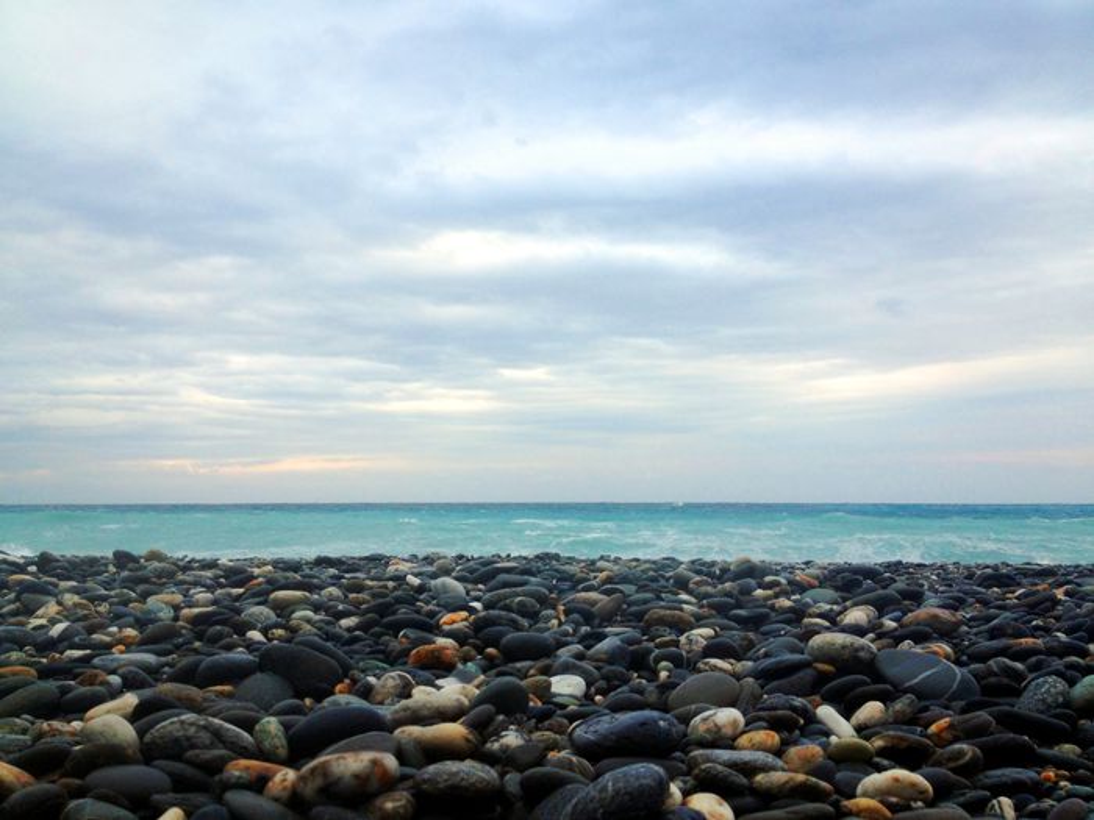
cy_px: 410
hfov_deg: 52.6
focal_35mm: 35
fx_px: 1106
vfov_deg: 40.7
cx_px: 547
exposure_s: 1/493
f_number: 2.4
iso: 50
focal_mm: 4.28
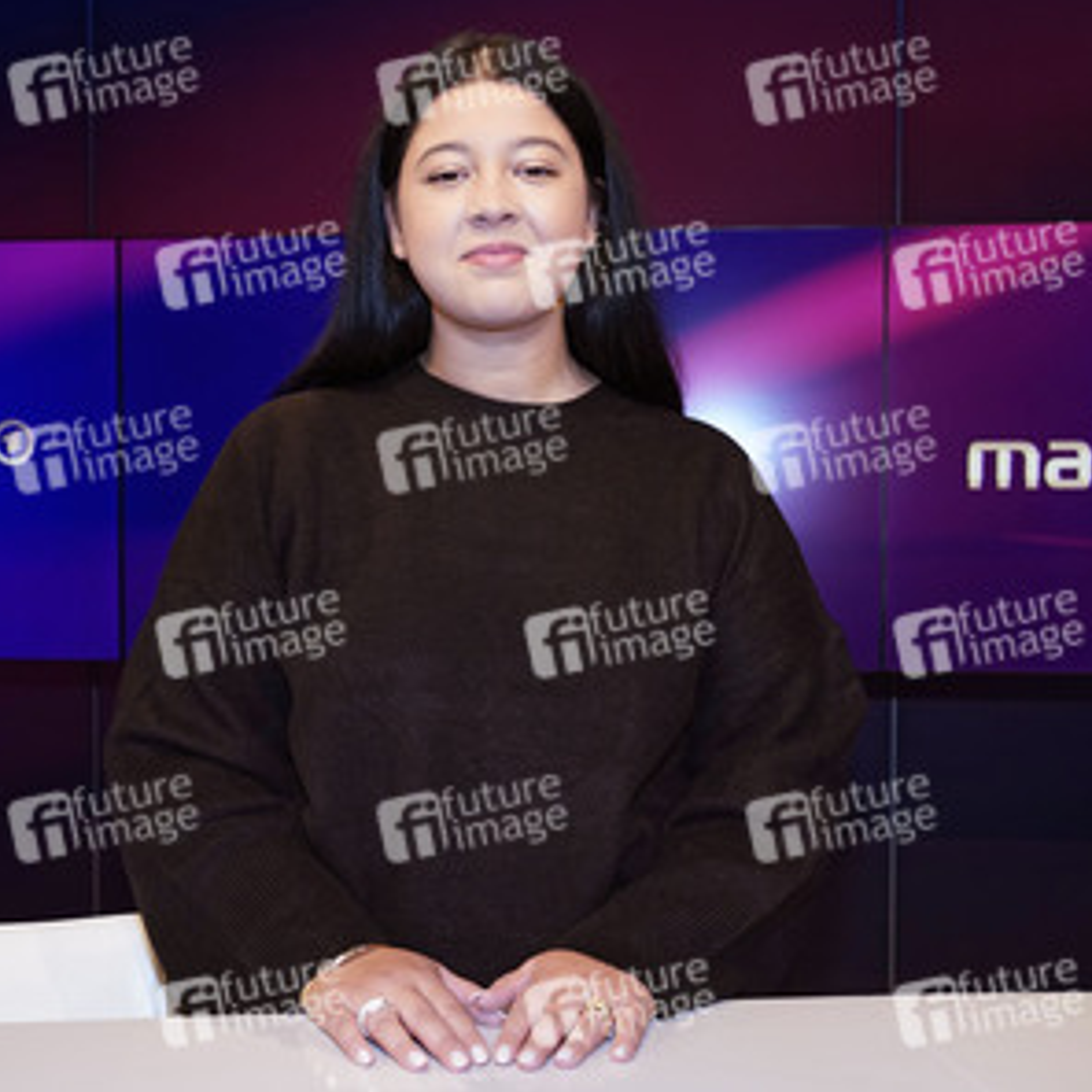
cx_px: 522
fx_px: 1570
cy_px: 542
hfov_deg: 38.3
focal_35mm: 44
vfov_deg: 38.3
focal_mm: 34
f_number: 5.6
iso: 2000
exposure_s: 1/125
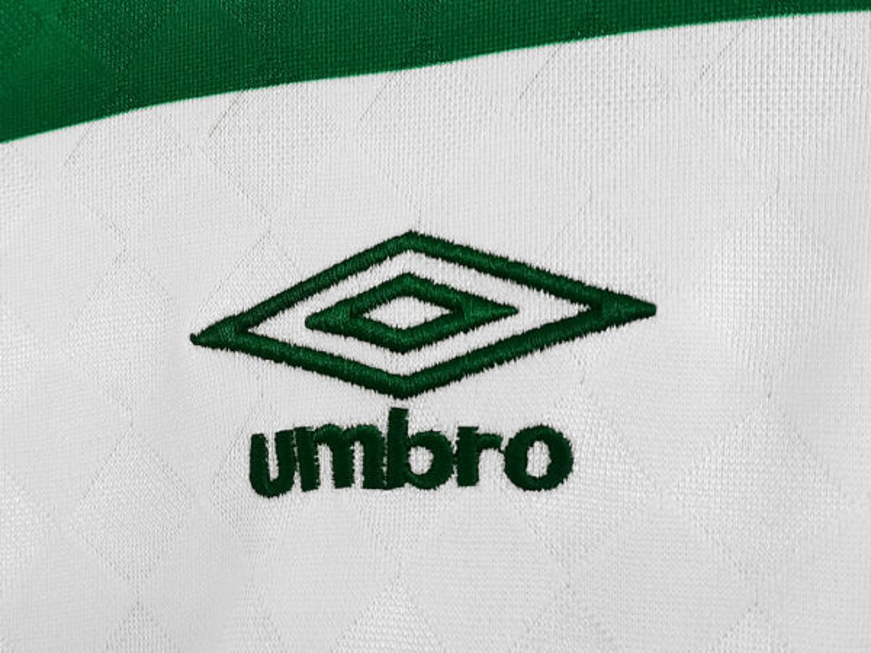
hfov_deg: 38.9
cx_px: 436
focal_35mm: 49
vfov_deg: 29.7
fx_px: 1233
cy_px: 326
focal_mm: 5.58
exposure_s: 1/33.3
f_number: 1.8
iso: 400
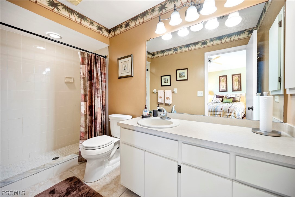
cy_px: 98
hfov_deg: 104.3
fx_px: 115
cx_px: 148
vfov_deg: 81.2
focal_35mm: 14
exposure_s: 1/15
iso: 1400
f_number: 4
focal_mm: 14
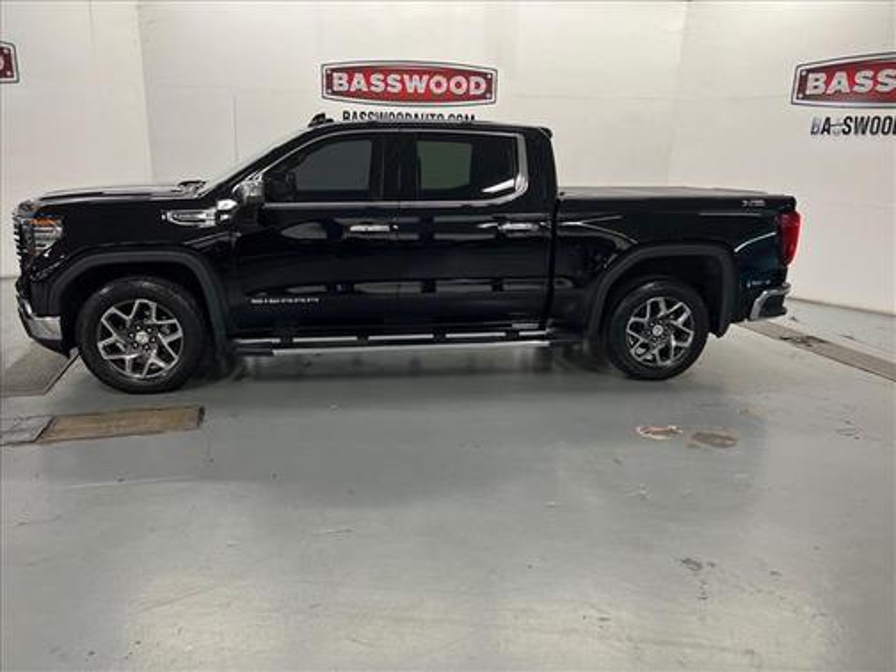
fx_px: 673
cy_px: 336
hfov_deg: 67.3
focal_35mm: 26
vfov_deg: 53.1
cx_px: 448
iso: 125
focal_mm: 5.7
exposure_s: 1/60
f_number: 1.5
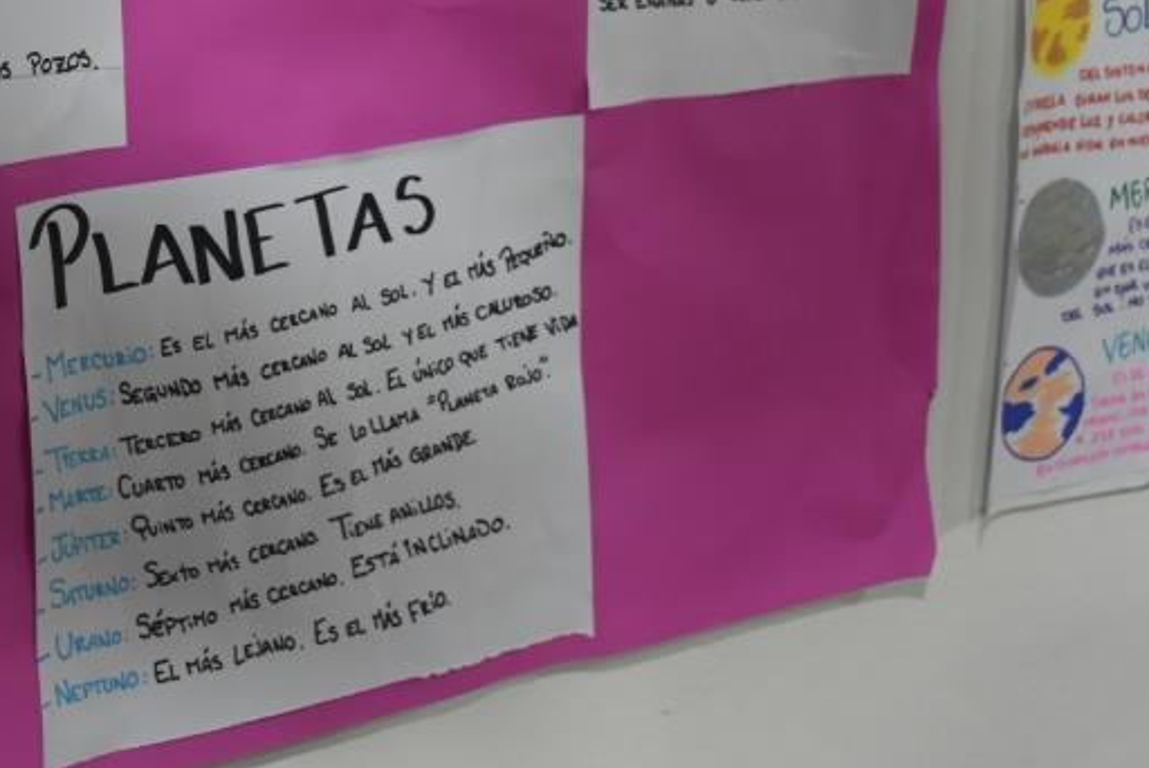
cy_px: 10
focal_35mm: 66
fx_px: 2108
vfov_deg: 20.0
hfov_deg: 30.2
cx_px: 337
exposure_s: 1/80
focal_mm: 22
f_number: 4.5
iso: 1600
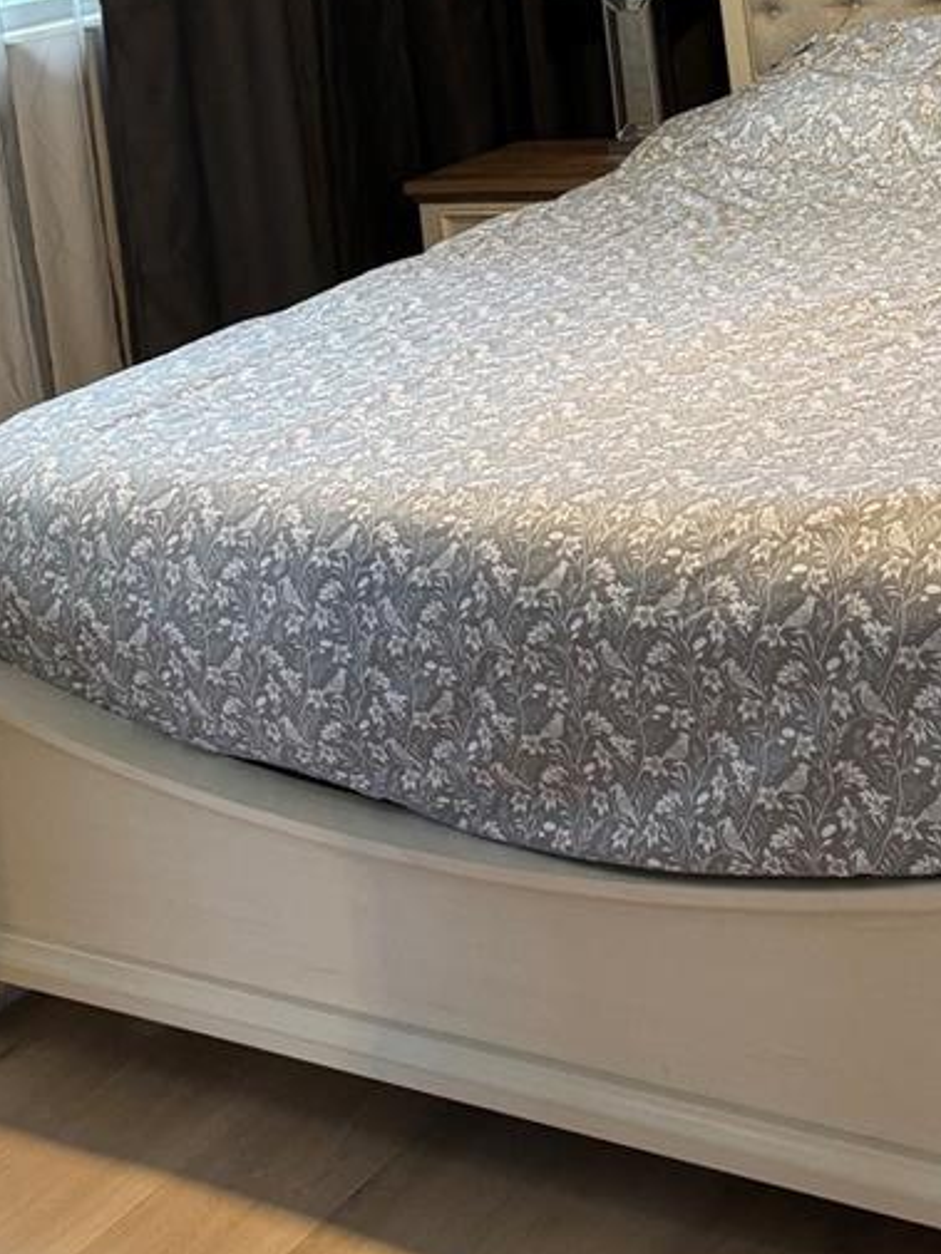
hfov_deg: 24.3
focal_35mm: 57
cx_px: 988
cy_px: -214
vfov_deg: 29.5
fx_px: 2065
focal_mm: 6.76
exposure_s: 1/60
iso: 200
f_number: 1.78
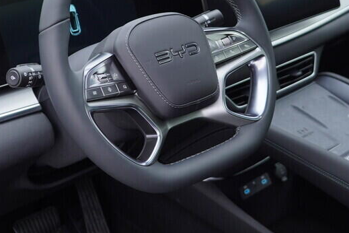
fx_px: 688
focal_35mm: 71
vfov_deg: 19.1
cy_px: 66
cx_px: 168
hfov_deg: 28.5
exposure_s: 1/50
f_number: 3.2
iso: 125
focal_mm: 24
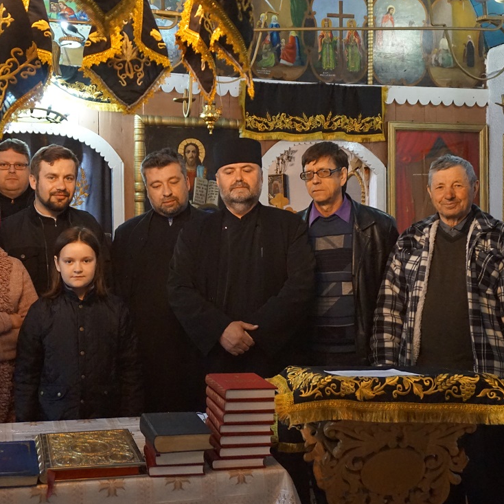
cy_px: 242
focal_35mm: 50
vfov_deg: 34.0
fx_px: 824
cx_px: 225
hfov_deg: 34.0
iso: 3200
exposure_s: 1/80
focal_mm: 24
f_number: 4.5
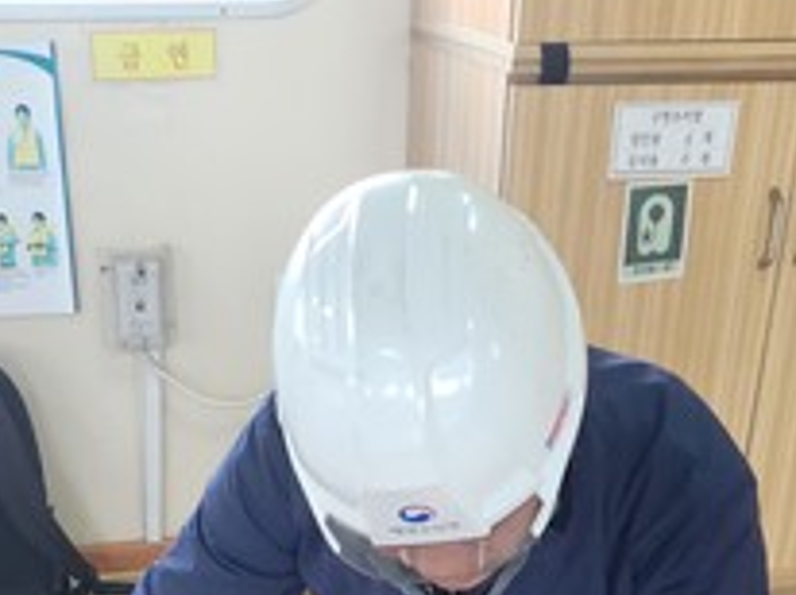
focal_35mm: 67
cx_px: 386
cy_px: 858
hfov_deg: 29.0
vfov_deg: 19.4
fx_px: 1539
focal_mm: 5.4
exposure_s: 1/120
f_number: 1.8
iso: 250
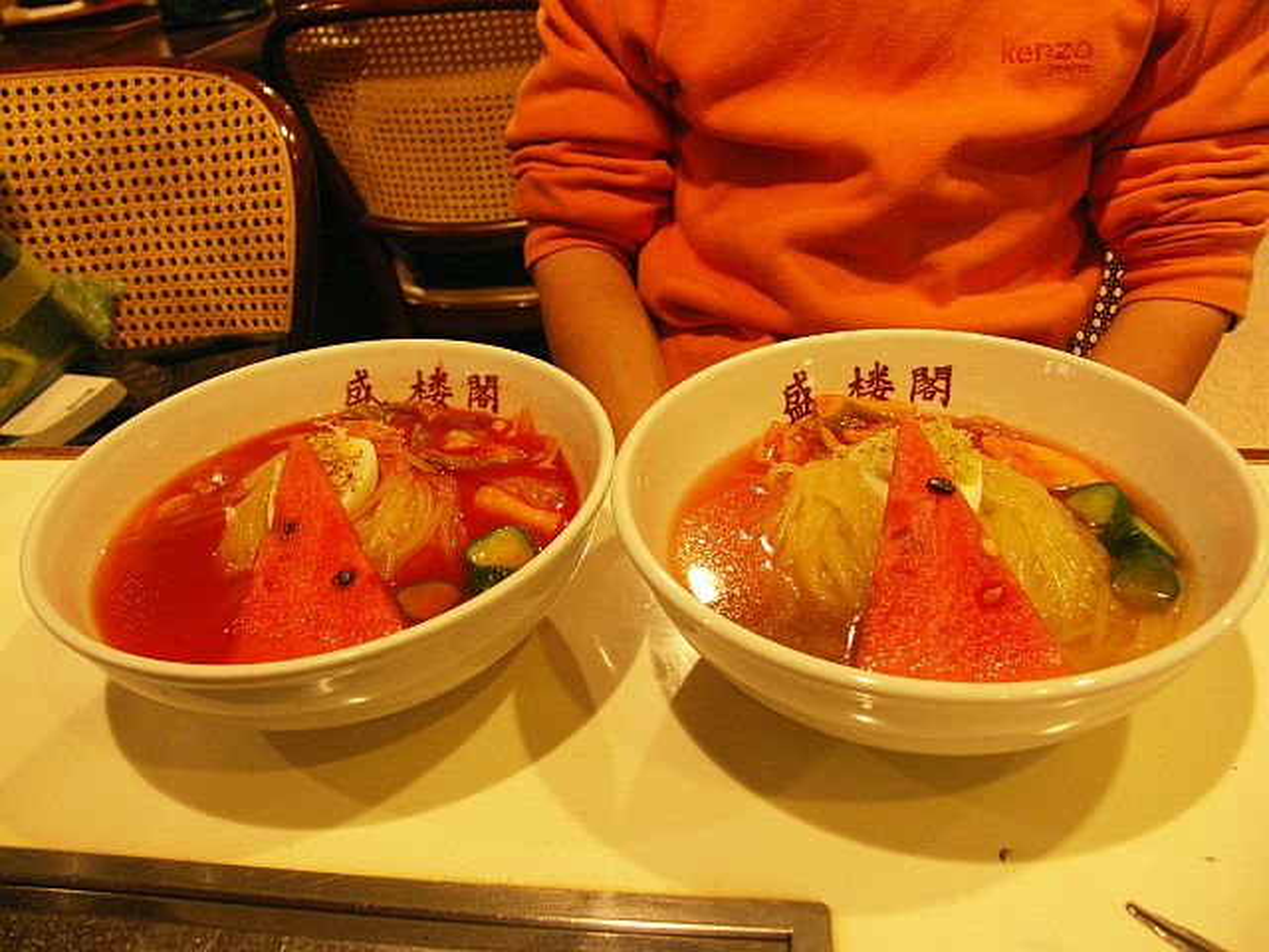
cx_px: 634
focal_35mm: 28
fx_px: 1026
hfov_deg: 63.4
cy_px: 476
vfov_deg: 49.7
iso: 400
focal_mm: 7.2
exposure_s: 1/15
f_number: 2.8
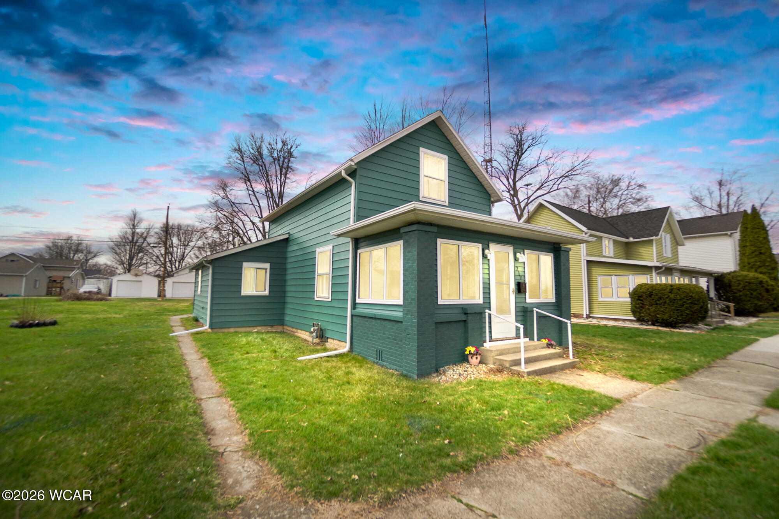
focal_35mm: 15
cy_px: 260
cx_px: 390
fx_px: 325
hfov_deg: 100.4
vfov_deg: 77.3
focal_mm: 10
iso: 125
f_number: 4
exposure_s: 1/1500
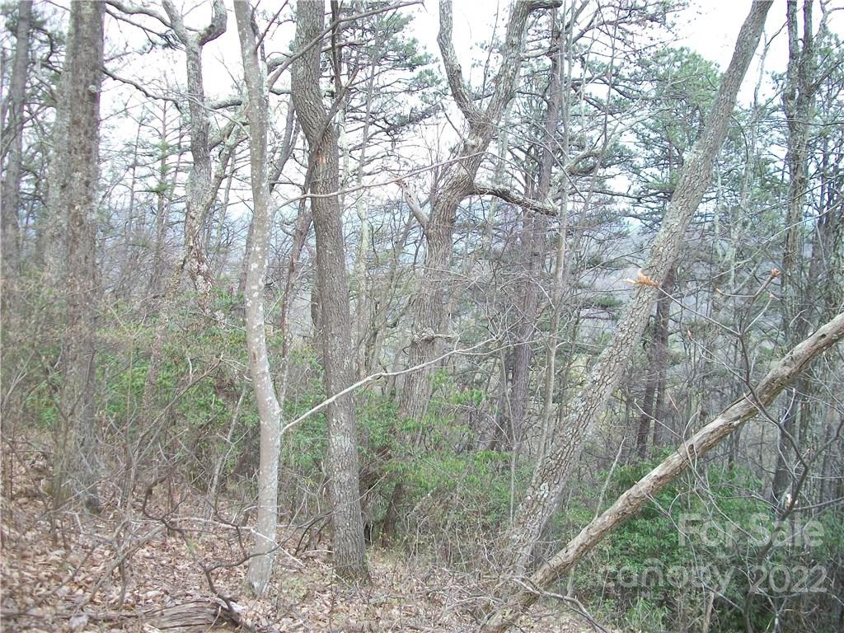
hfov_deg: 56.8
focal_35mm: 32
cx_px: 422
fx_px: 780
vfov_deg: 44.2
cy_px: 316
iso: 80
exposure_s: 1/125
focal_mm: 5.7
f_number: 2.9
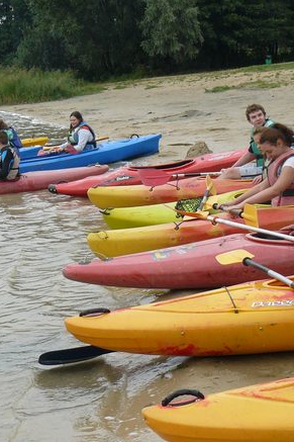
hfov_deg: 15.7
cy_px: 175
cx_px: 133
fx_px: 1067
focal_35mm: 87
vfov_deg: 23.3
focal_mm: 7.1
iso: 100
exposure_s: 1/200
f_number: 4.5
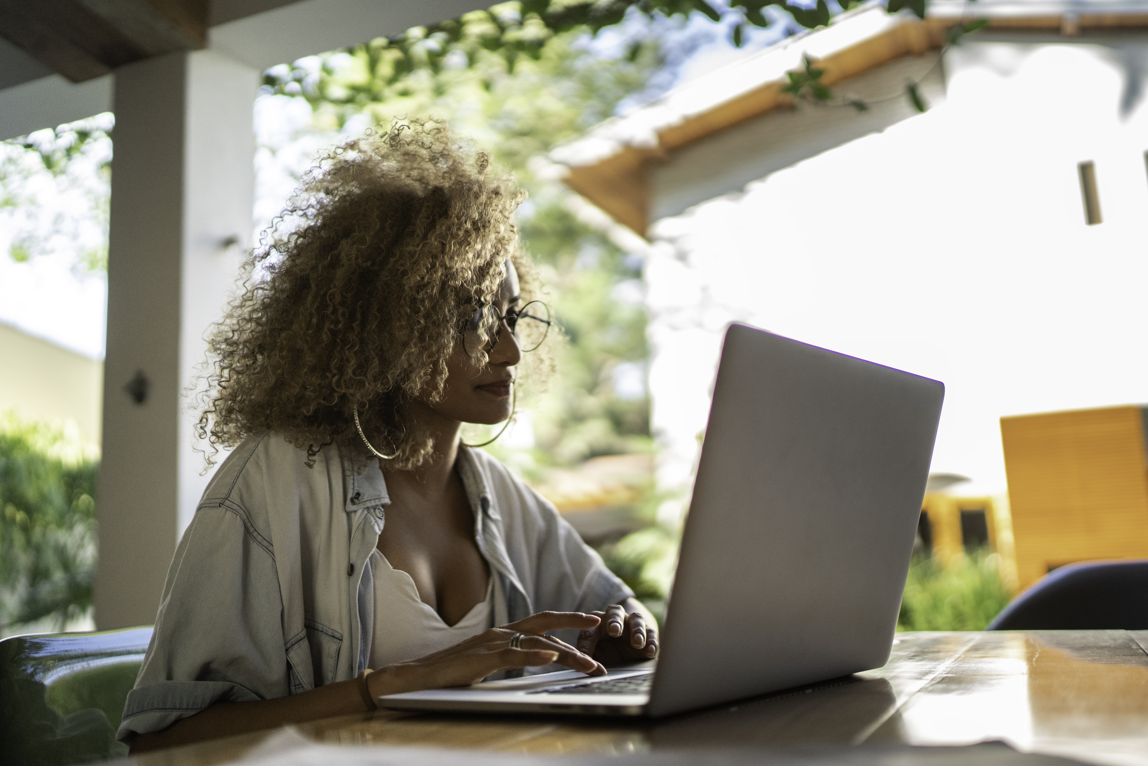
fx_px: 1116
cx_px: 574
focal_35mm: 35
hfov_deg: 54.4
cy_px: 383
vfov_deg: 37.9
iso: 2000
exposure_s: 1/6400
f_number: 1.4
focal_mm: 35
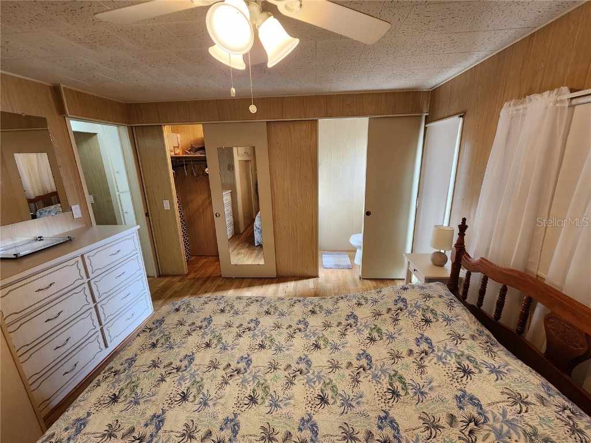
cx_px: 296
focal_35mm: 13
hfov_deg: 106.2
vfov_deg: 89.9
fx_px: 222
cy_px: 222
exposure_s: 1/60
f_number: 2.2
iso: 250
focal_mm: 2.2
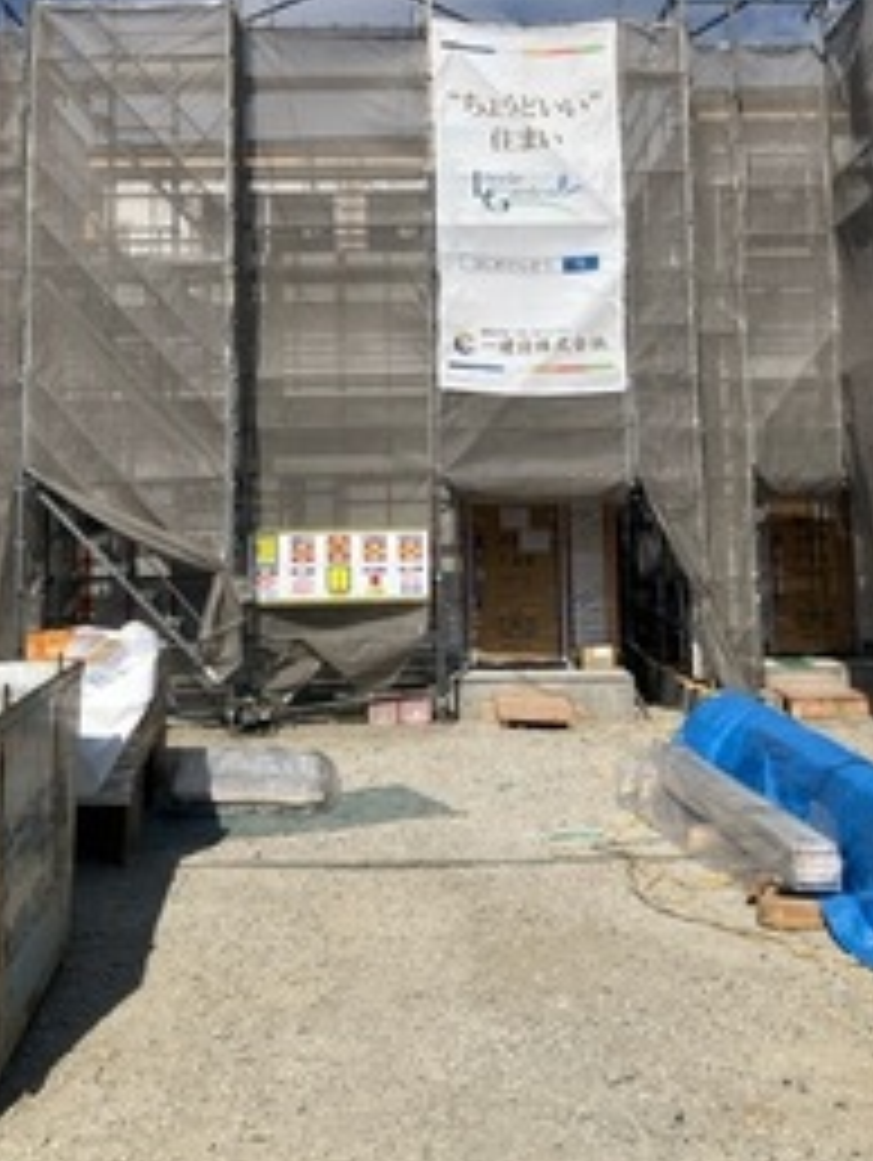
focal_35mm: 39
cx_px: 414
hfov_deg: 36.9
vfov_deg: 47.2
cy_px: 410
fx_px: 1309
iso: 32
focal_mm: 3.99
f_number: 1.8
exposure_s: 1/4878
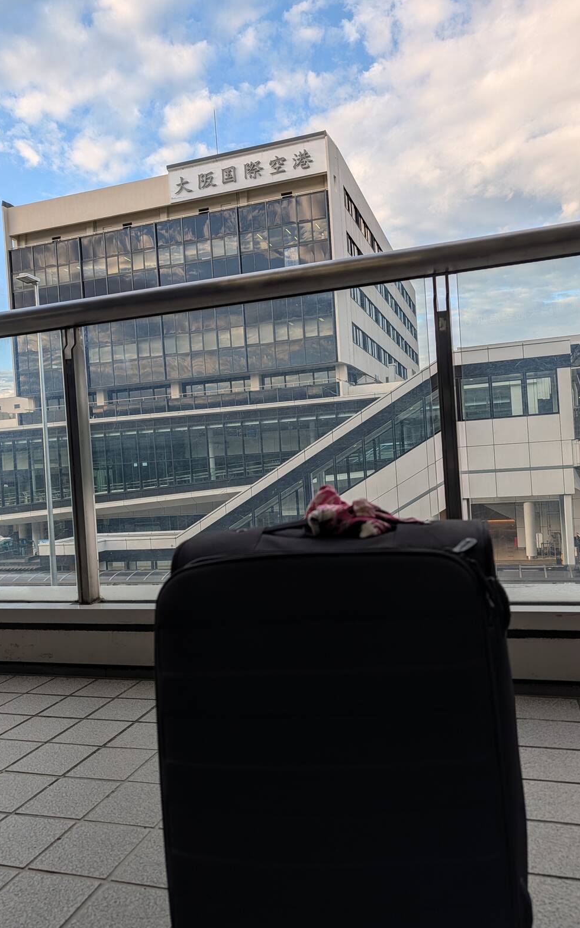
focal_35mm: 26
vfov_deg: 70.4
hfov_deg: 47.6
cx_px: 274
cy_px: 468
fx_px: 658
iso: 22
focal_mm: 6.9
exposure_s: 1/340
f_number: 1.68
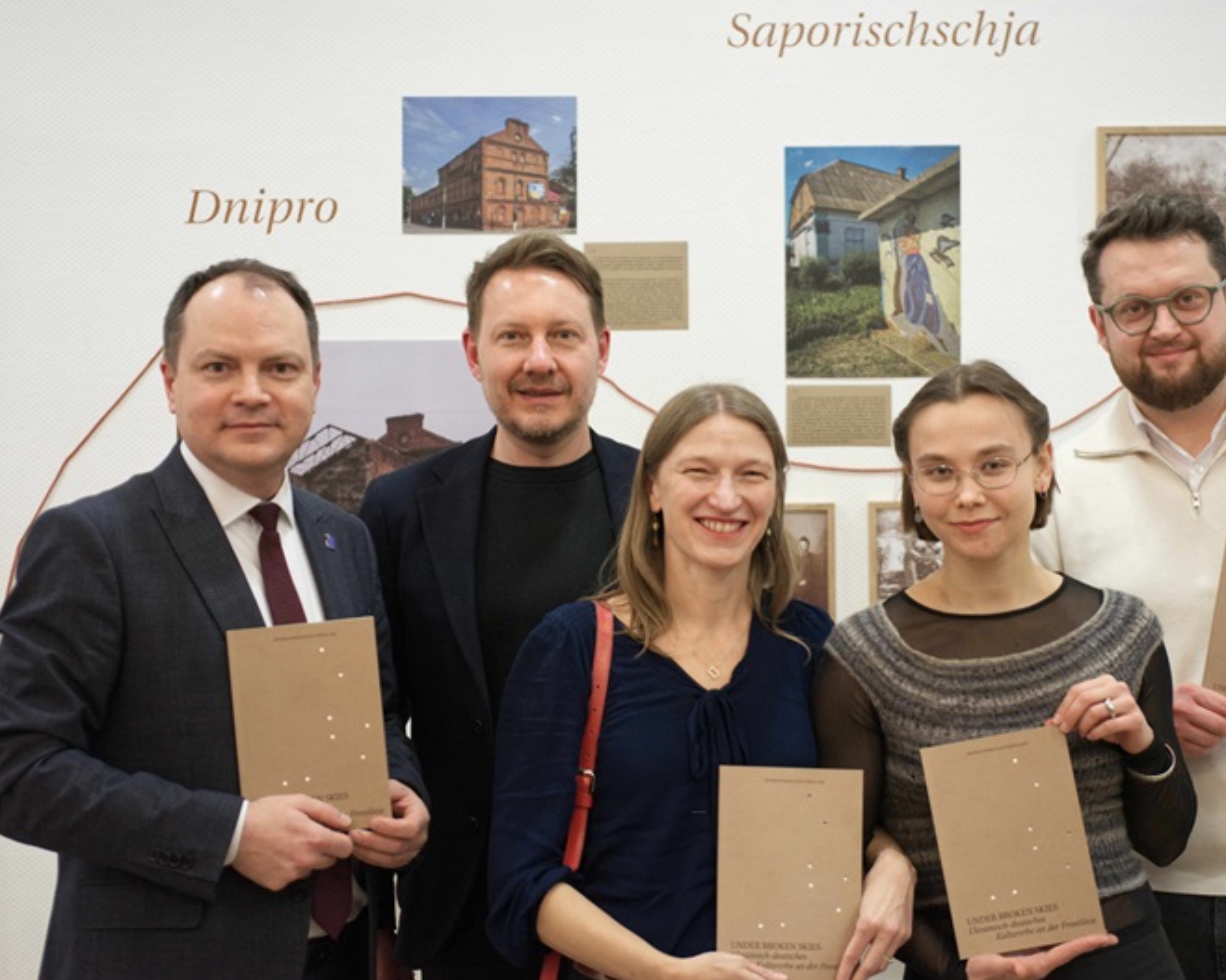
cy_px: 487
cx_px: 709
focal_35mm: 57
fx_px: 2068
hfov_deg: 33.0
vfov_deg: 26.7
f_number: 3.2
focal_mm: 50
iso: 1600
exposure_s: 1/160
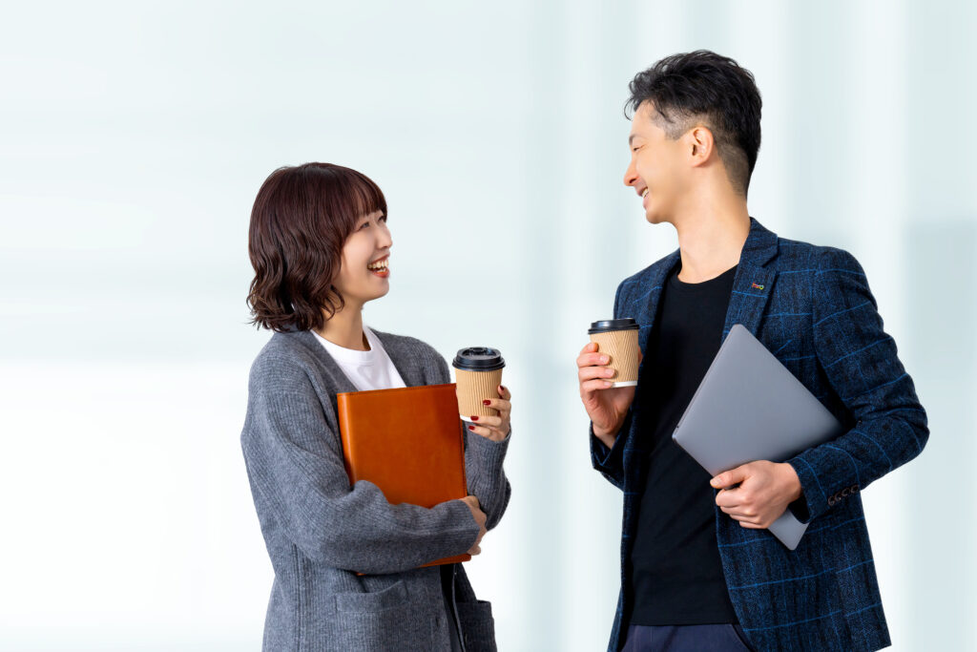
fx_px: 1900
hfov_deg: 28.8
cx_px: 488
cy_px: 326
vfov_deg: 19.5
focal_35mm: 70
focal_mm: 70
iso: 200
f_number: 2.8
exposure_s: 1/250
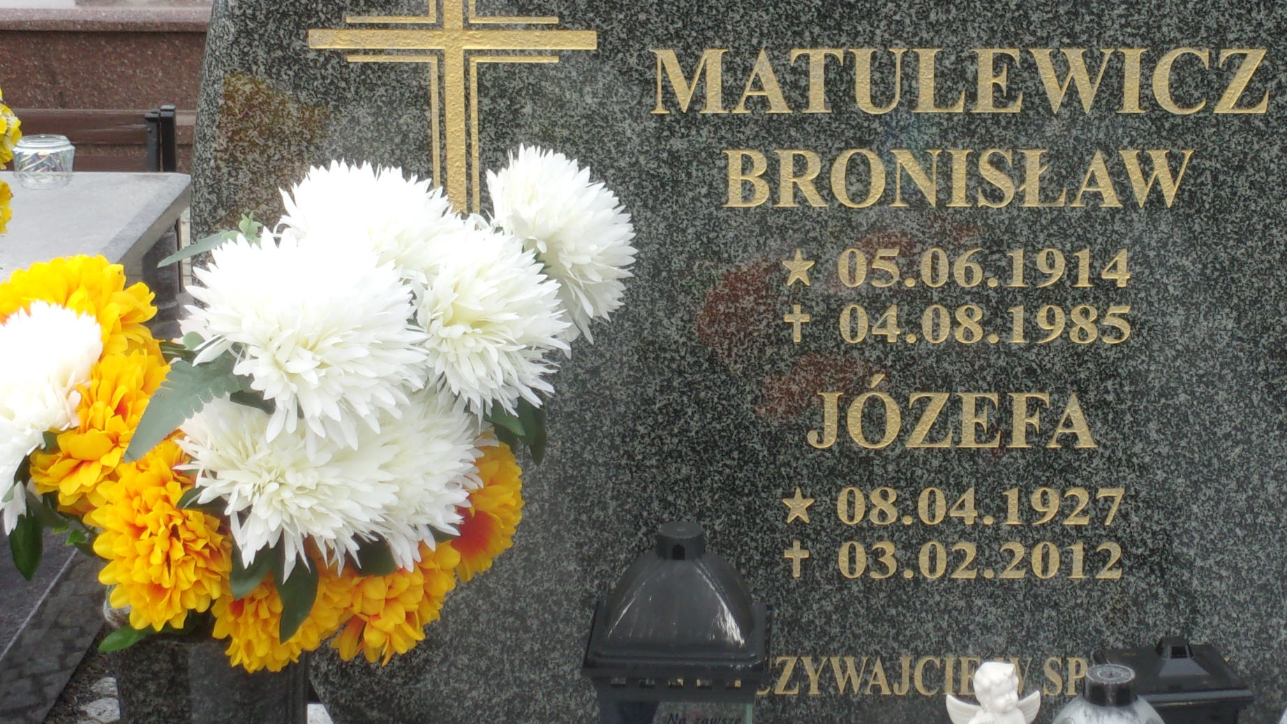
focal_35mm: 98
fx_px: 3344
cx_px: 838
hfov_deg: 21.7
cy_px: 287
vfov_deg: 12.3
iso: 80
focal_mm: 11.5
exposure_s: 1/120
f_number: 5.2
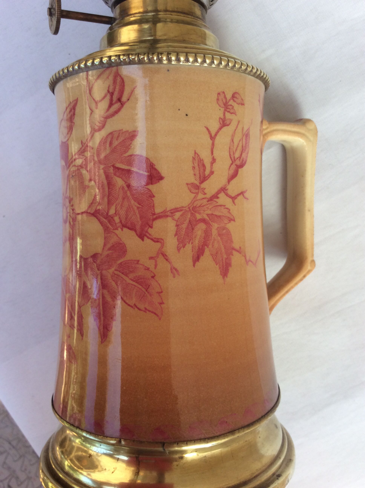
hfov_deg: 44.1
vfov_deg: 56.9
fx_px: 451
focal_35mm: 32
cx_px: 182
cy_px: 244
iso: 40
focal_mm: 3.3
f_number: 2.4
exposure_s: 1/50
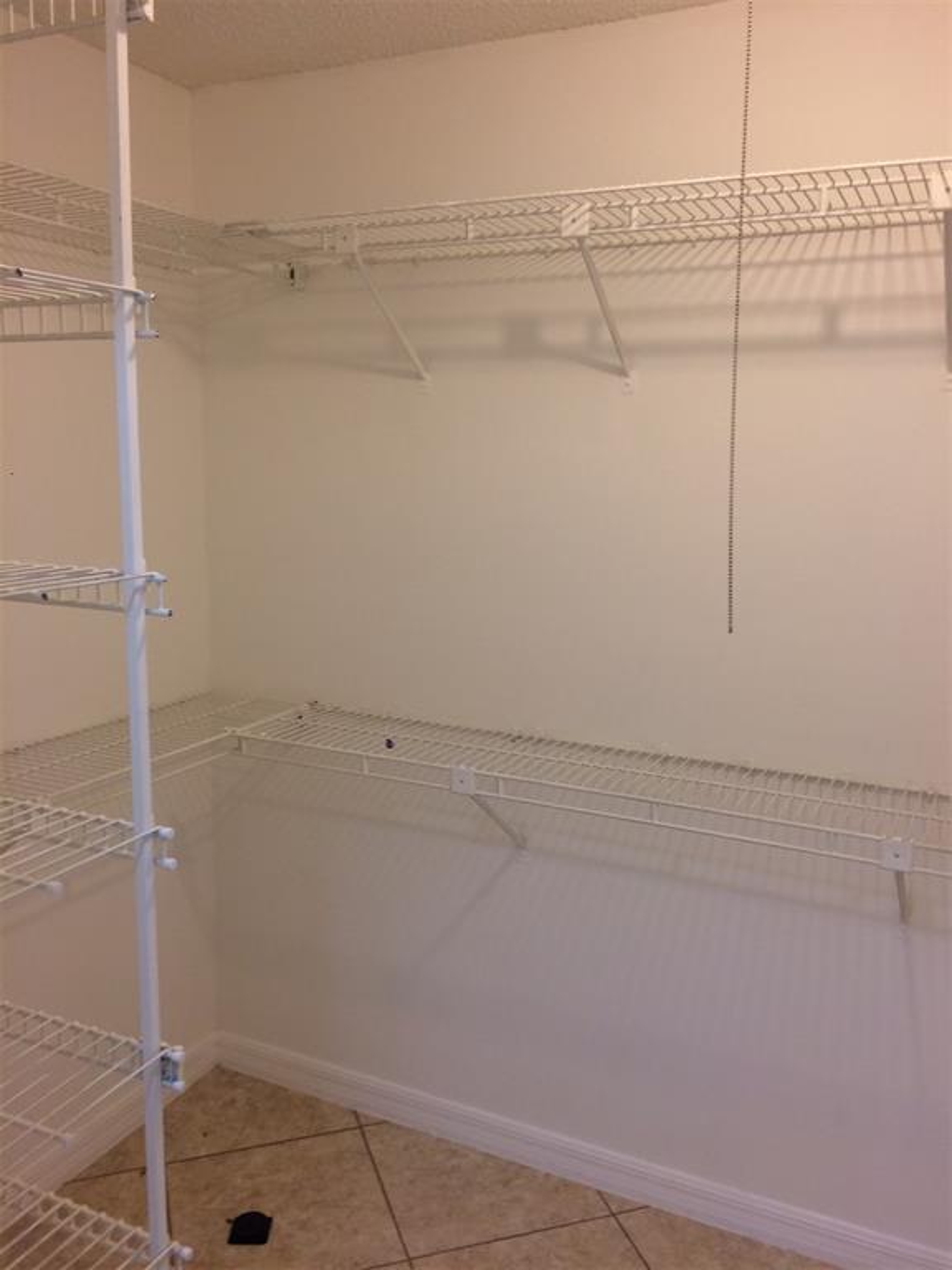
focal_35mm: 29
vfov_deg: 61.7
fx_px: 1063
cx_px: 476
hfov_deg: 48.2
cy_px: 635
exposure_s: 1/30
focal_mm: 4.15
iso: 50
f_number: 2.2
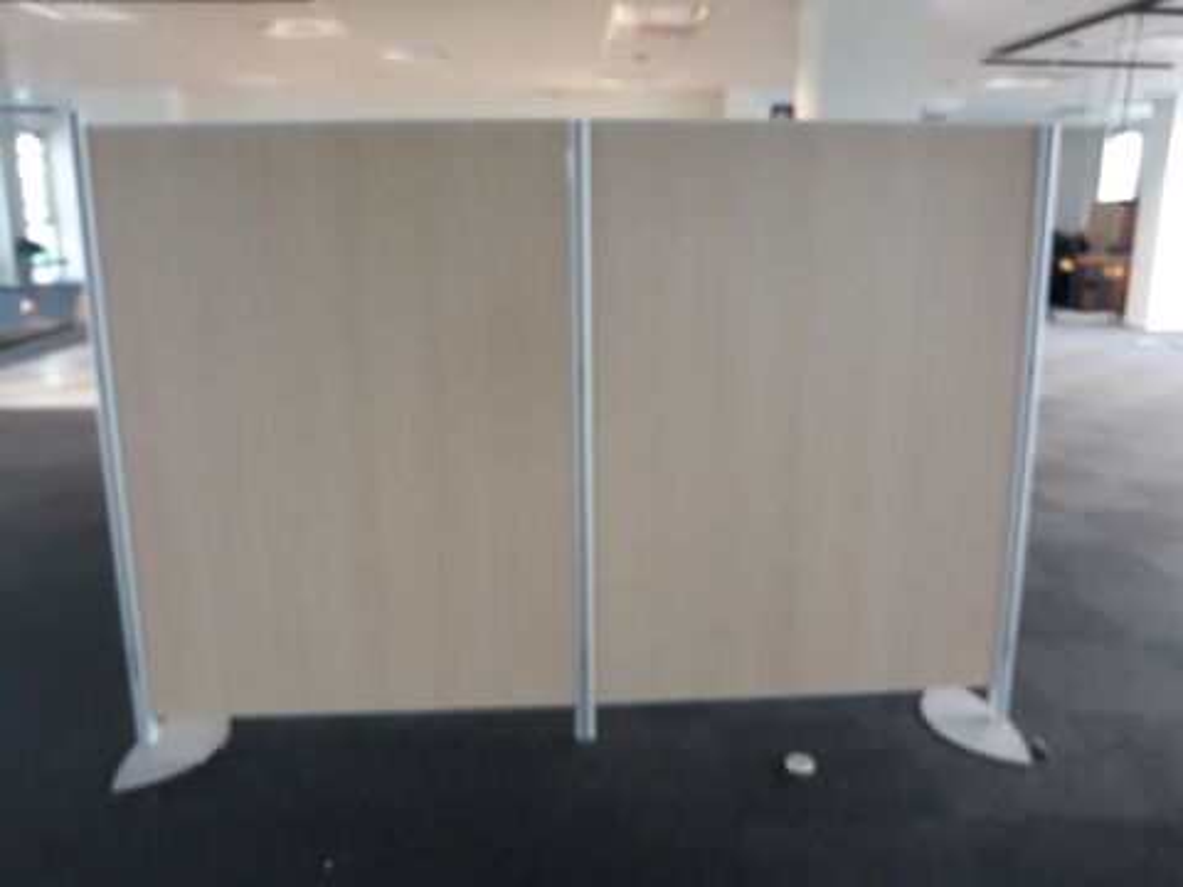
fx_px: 923
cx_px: 592
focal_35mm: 27
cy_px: 444
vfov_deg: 51.4
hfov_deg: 65.3
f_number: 1.7
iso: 200
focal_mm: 3.71
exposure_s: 1/33
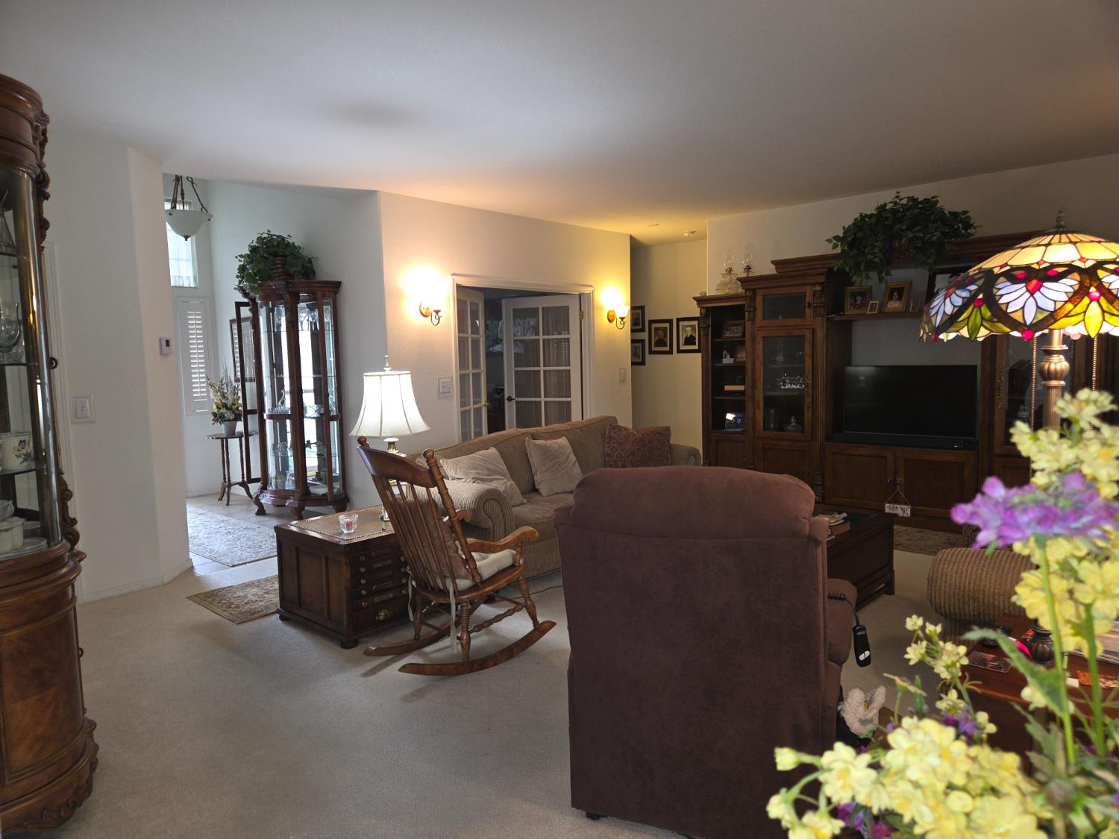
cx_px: 560
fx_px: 744
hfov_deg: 73.9
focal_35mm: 23
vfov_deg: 58.9
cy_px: 420
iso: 125
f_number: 1.8
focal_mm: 5.4
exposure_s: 1/40
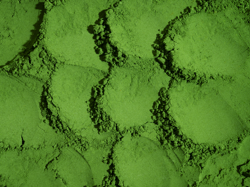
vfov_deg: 26.6
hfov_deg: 34.9
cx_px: 125
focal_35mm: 55
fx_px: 397
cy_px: 94
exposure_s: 1/125
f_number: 7.1
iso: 125
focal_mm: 50
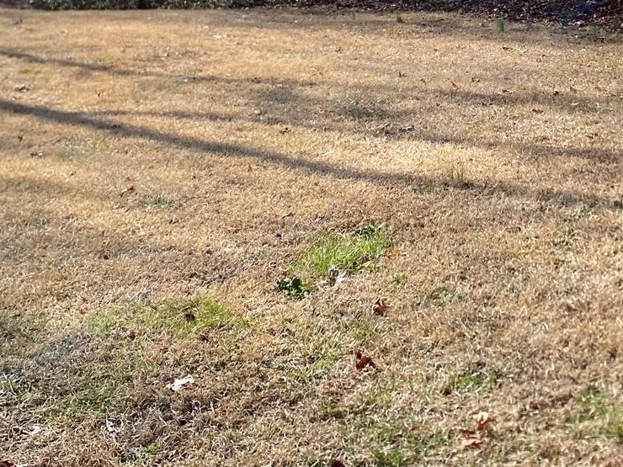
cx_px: 408
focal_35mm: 72
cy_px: -44
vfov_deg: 19.6
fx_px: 1296
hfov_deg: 26.9
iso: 32
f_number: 1.8
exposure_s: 1/1961
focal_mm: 4.25
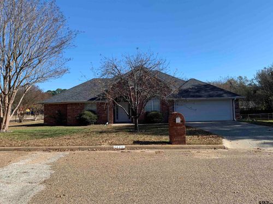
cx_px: 136
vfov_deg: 53.1
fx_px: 205
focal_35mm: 26
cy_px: 102
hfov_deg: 67.3
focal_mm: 4.25
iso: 25
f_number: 1.8
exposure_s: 1/1634
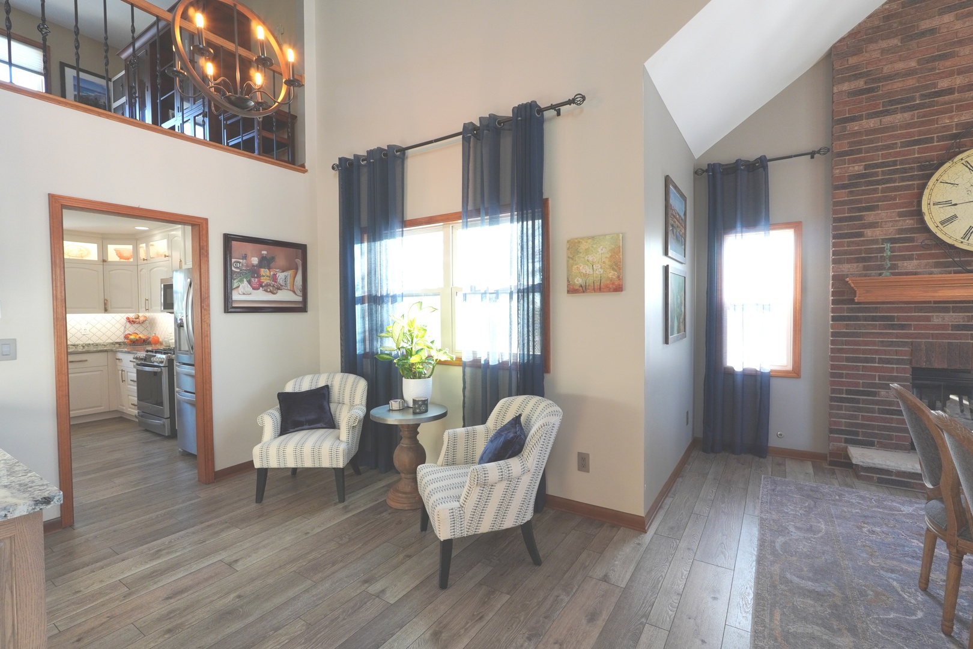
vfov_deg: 72.1
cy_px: 324
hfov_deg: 95.0
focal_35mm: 16
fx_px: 446
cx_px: 486
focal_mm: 11
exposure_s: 1/30
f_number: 6.3
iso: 320
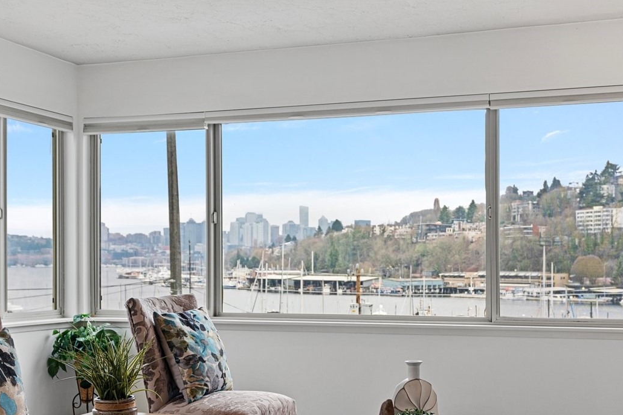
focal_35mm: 51
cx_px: 356
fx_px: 882
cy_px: 254
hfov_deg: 38.8
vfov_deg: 26.4
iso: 125
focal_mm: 31
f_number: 5
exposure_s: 1/10
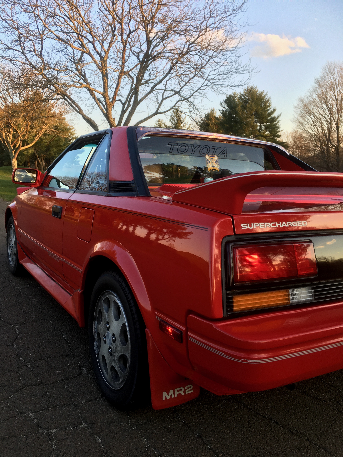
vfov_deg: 61.7
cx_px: 172
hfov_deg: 48.2
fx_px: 383
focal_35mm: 29
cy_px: 228
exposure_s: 1/128
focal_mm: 4.15
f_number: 2.2
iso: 25
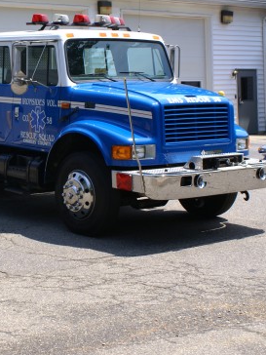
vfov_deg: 27.4
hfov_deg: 20.2
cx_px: 11
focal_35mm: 71
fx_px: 727
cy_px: 166
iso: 100
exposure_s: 1/100
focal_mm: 28
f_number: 9
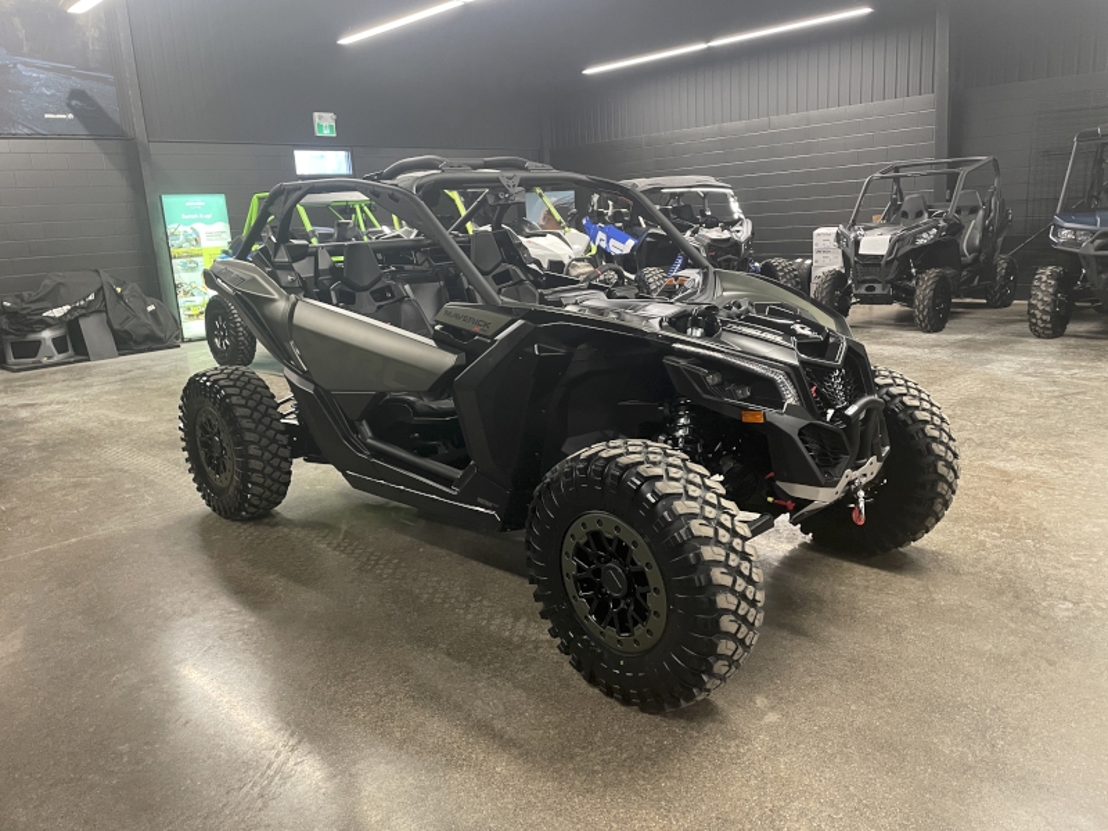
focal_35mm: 26
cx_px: 554
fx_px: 832
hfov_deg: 67.3
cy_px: 416
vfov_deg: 53.1
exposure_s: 1/60
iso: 400
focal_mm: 4.2
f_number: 1.6
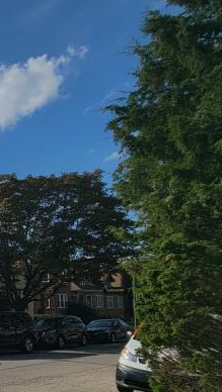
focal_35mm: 35
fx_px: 365
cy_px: 303
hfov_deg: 20.4
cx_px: -200
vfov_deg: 53.5
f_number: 2.2
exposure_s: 1/4629
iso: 50
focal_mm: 2.2
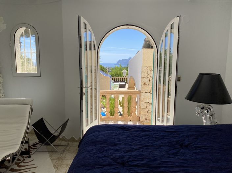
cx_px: 116
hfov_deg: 67.3
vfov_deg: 53.0
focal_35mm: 26
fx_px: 174
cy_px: 86
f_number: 1.8
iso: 32
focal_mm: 4.25
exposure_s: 1/1362
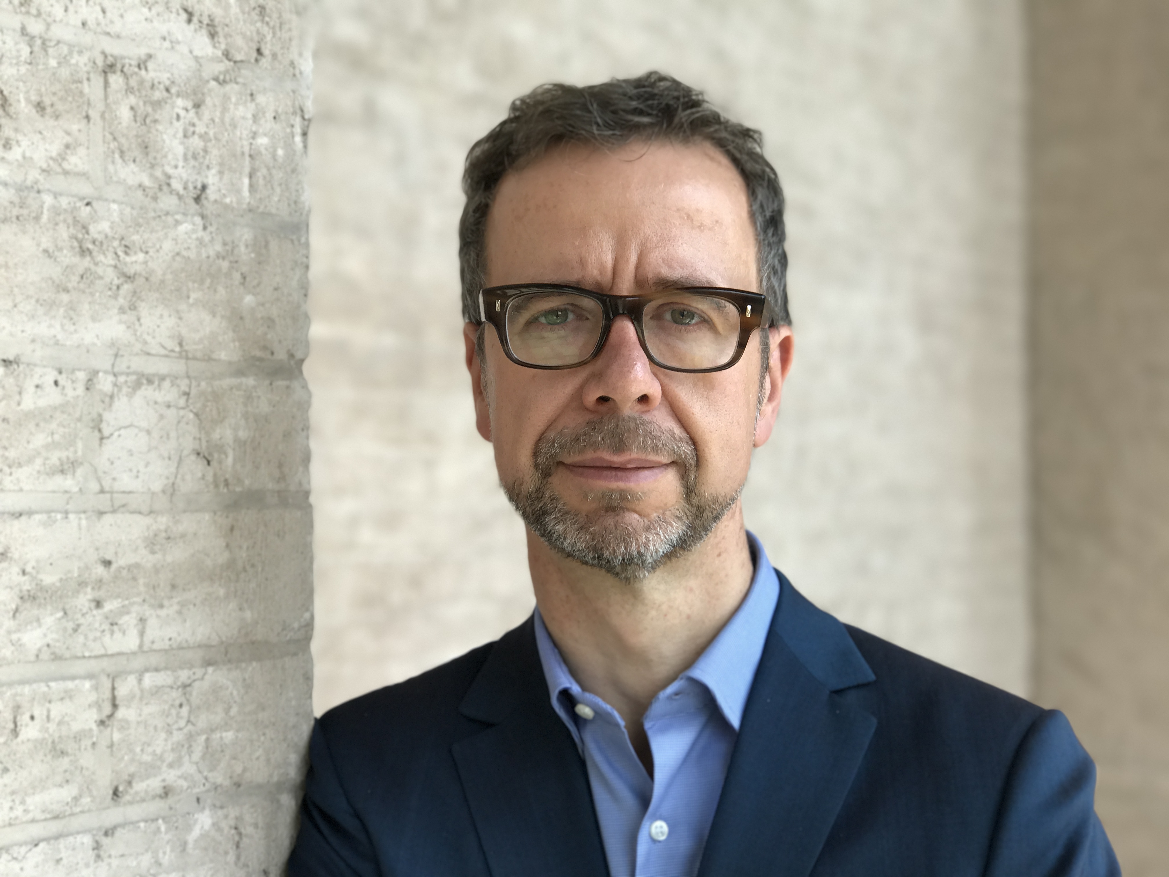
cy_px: 438
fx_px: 1925
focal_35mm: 57
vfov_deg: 25.7
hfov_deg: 33.8
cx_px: 584
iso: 32
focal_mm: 6.6
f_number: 2.8
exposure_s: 1/100
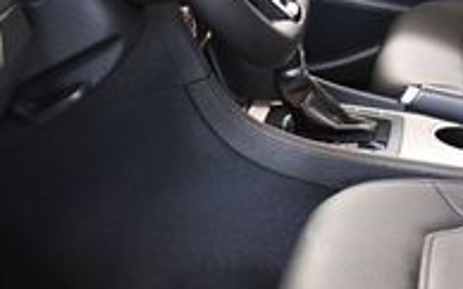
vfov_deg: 10.7
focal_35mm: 121
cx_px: 401
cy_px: 0
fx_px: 1526
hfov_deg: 17.1
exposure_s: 1/100
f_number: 3.5
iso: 3200
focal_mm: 18
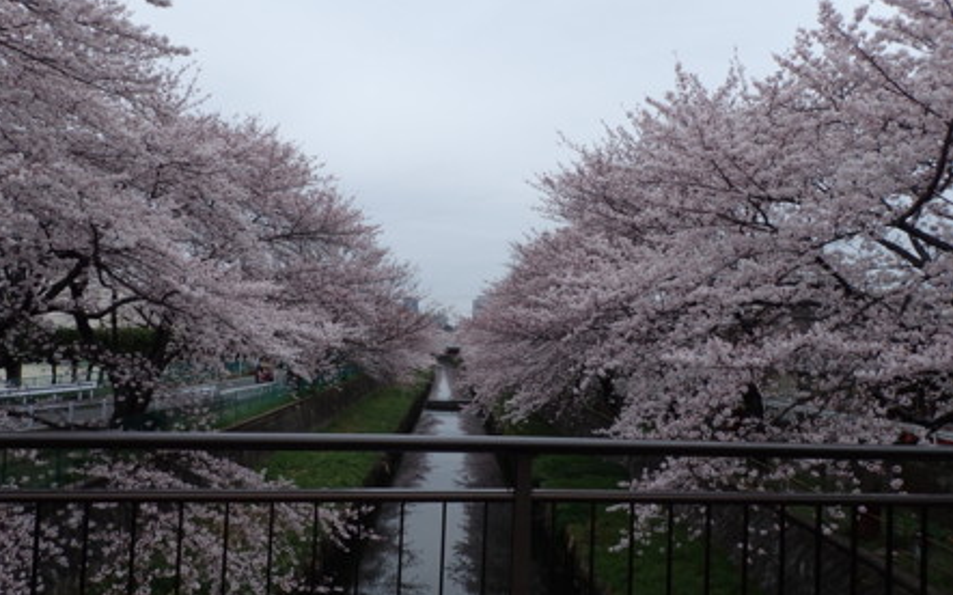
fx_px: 701
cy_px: 326
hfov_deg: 68.4
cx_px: 470
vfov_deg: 45.9
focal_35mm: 27
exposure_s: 1/250
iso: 100
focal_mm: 4.5
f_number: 2.8
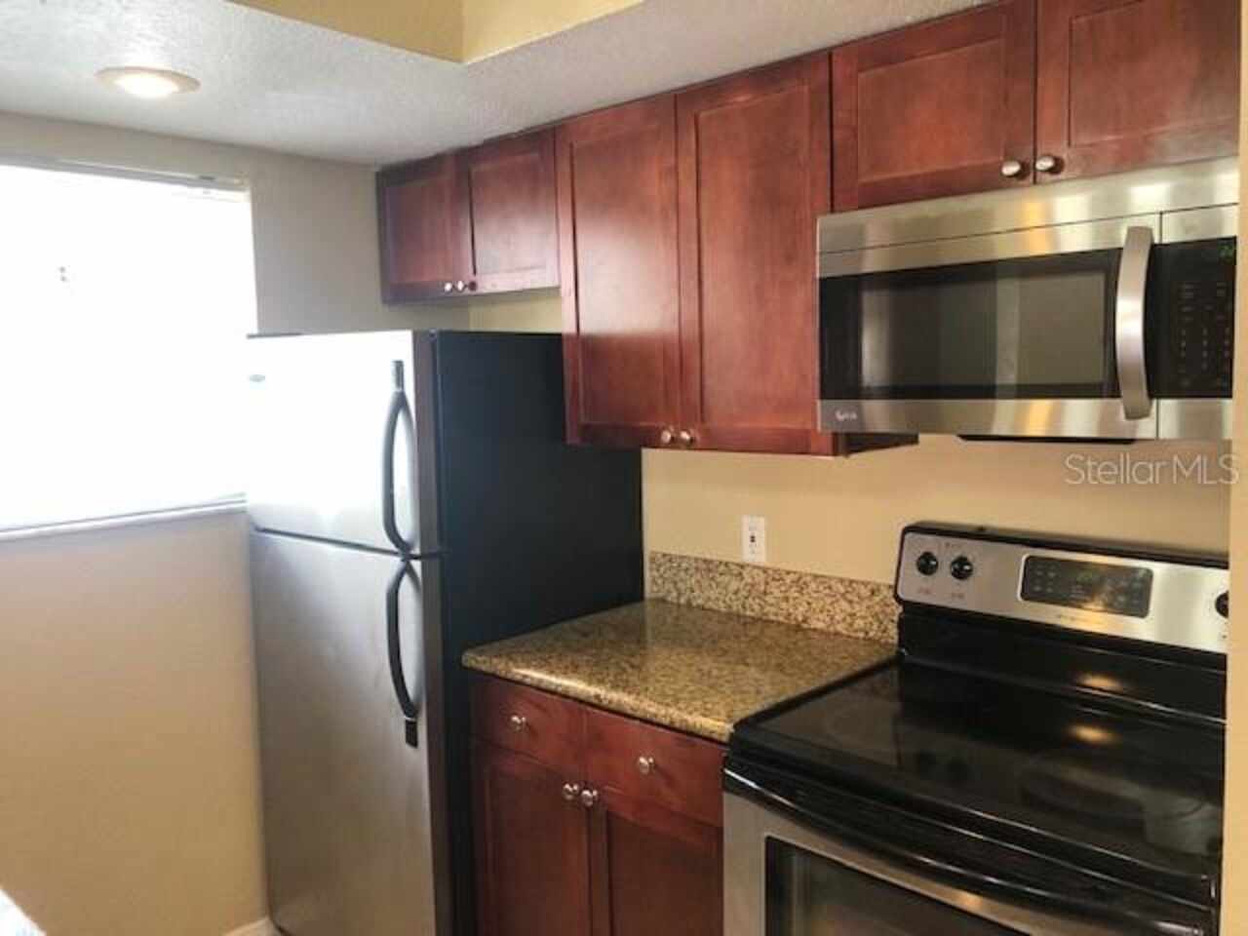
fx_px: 1009
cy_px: 468
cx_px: 624
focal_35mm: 28
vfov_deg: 49.7
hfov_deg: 63.4
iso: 40
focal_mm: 3.99
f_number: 1.8
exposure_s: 1/30
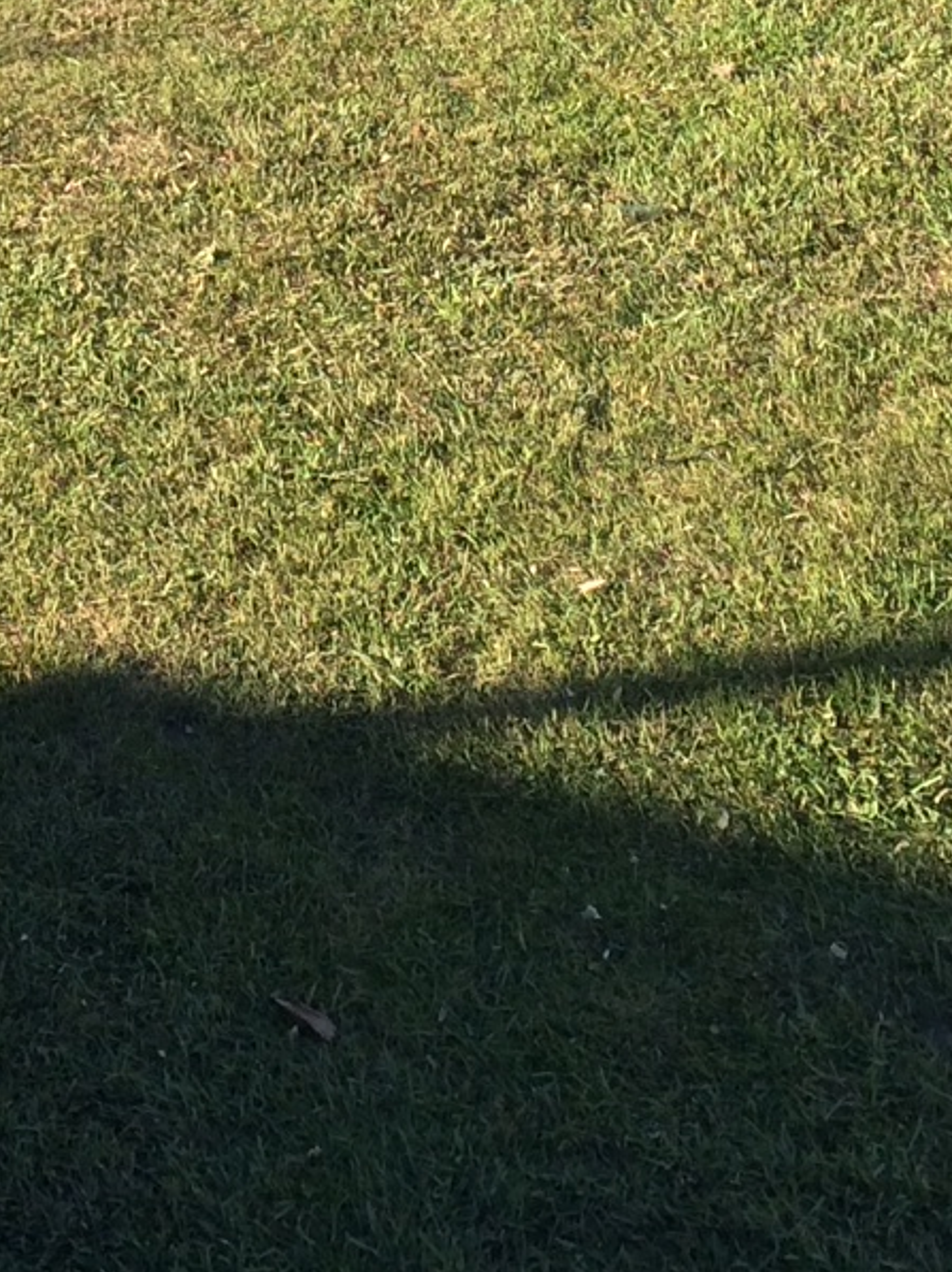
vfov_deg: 18.1
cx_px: -70
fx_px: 3781
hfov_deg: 14.1
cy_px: -262
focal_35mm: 103
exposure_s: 1/595
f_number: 2.2
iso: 32
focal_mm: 4.12
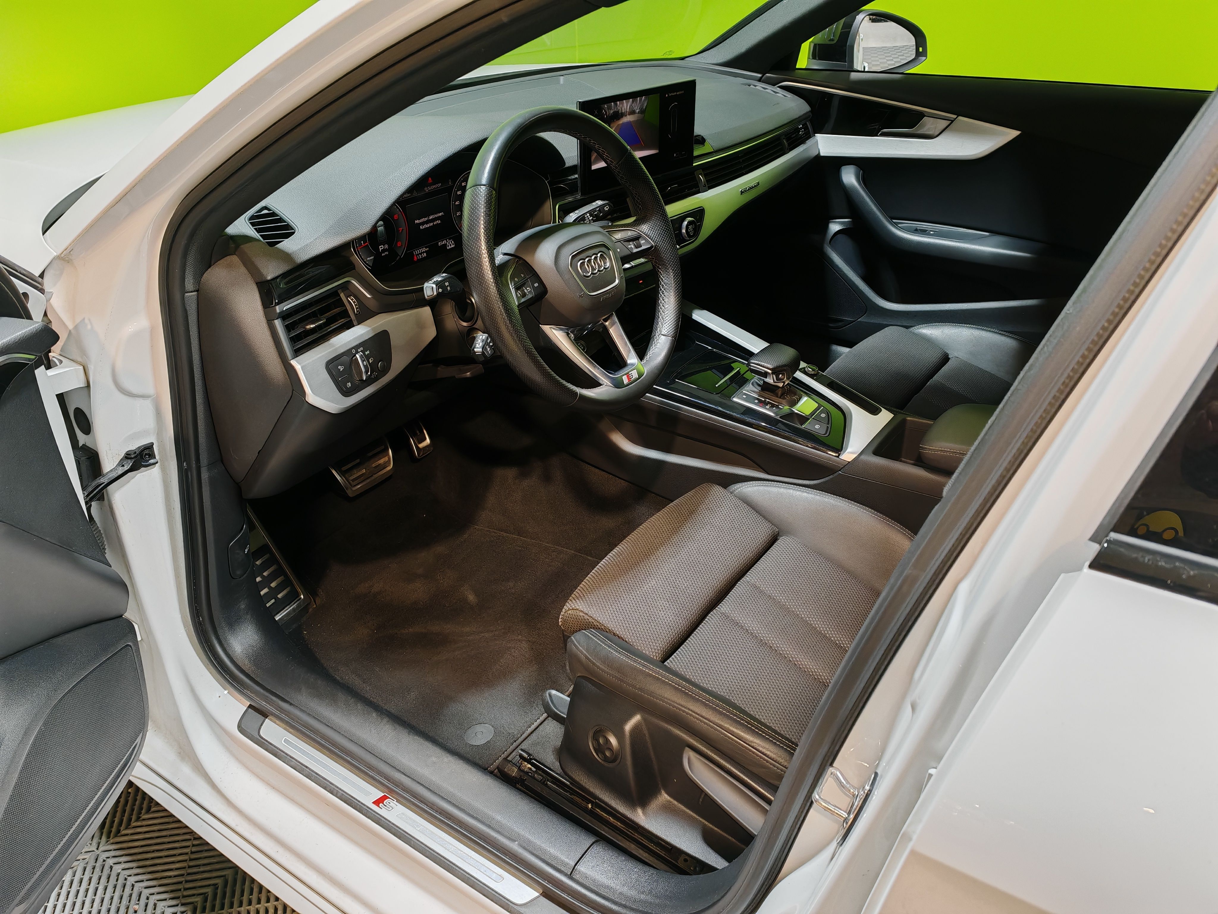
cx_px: 609
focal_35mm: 27
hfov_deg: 65.3
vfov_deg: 51.4
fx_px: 950
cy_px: 457
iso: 125
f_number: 2
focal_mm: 6.83
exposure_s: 1/100
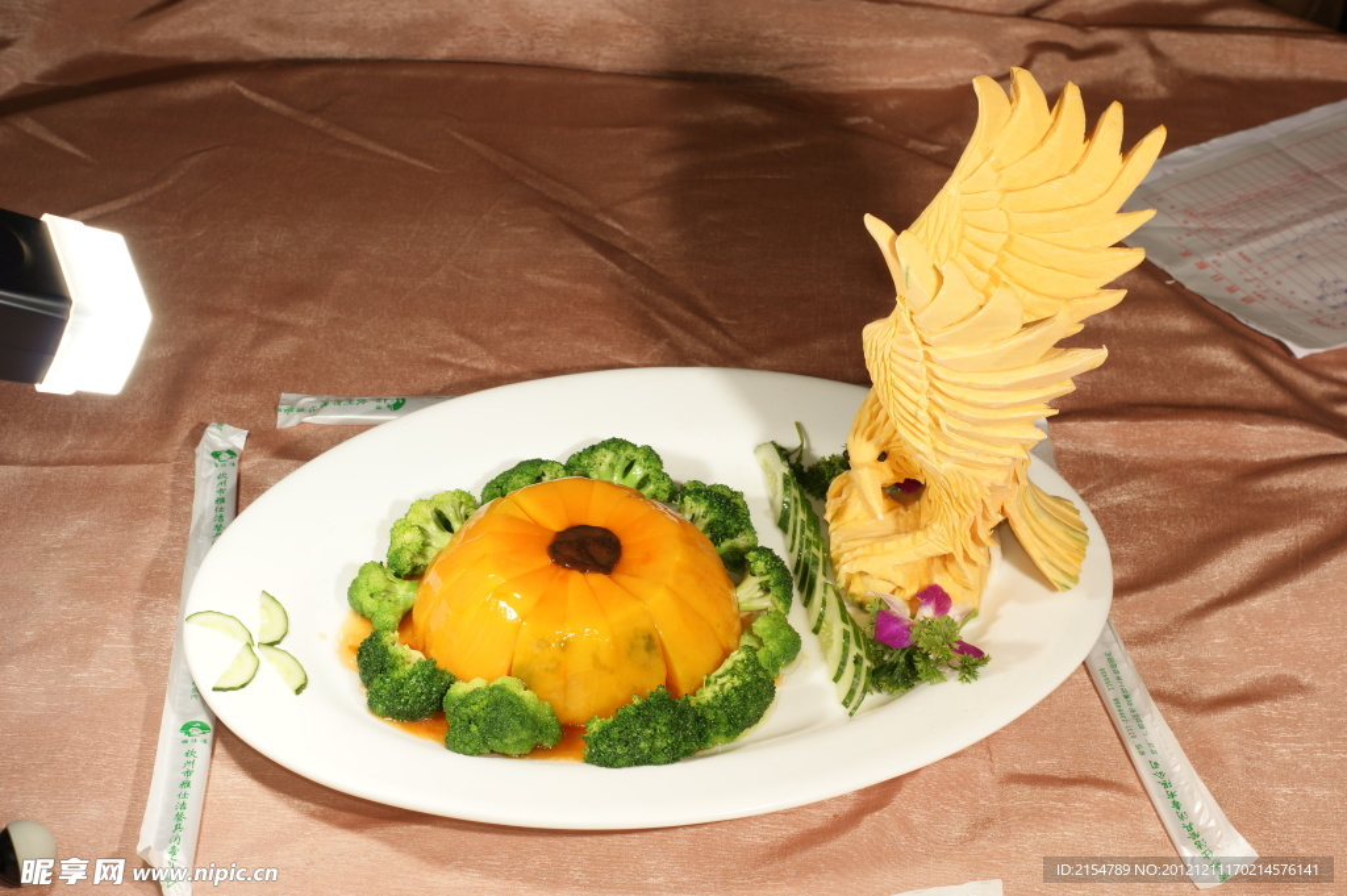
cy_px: 448
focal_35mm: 75
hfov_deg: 27.0
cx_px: 674
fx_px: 2804
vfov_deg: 18.2
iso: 100
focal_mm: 50
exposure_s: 1/125
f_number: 8
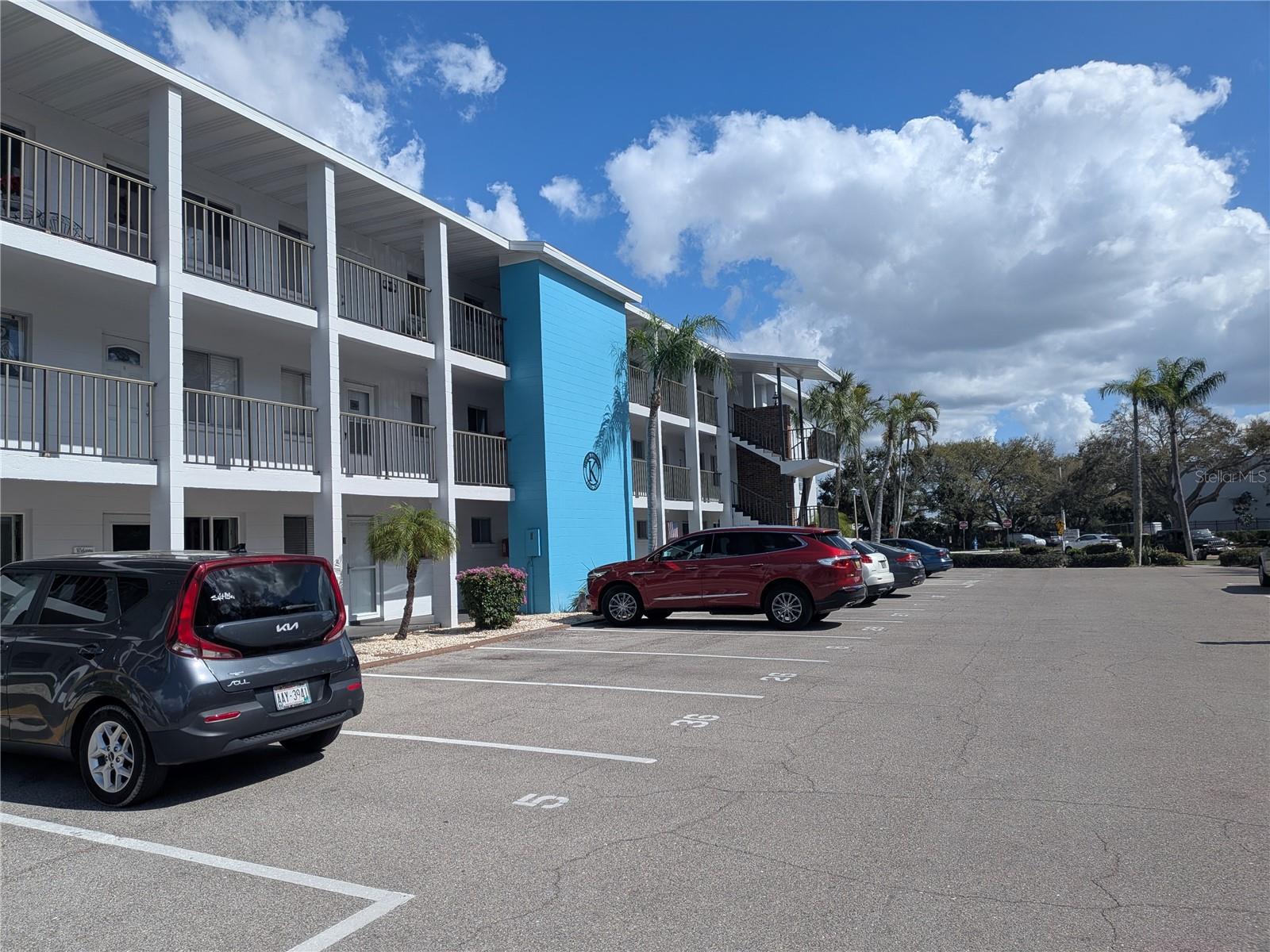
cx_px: 635
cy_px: 476
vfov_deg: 56.8
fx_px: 881
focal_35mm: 24
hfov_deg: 71.6
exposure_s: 1/2755
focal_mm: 4.53
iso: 28
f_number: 1.7
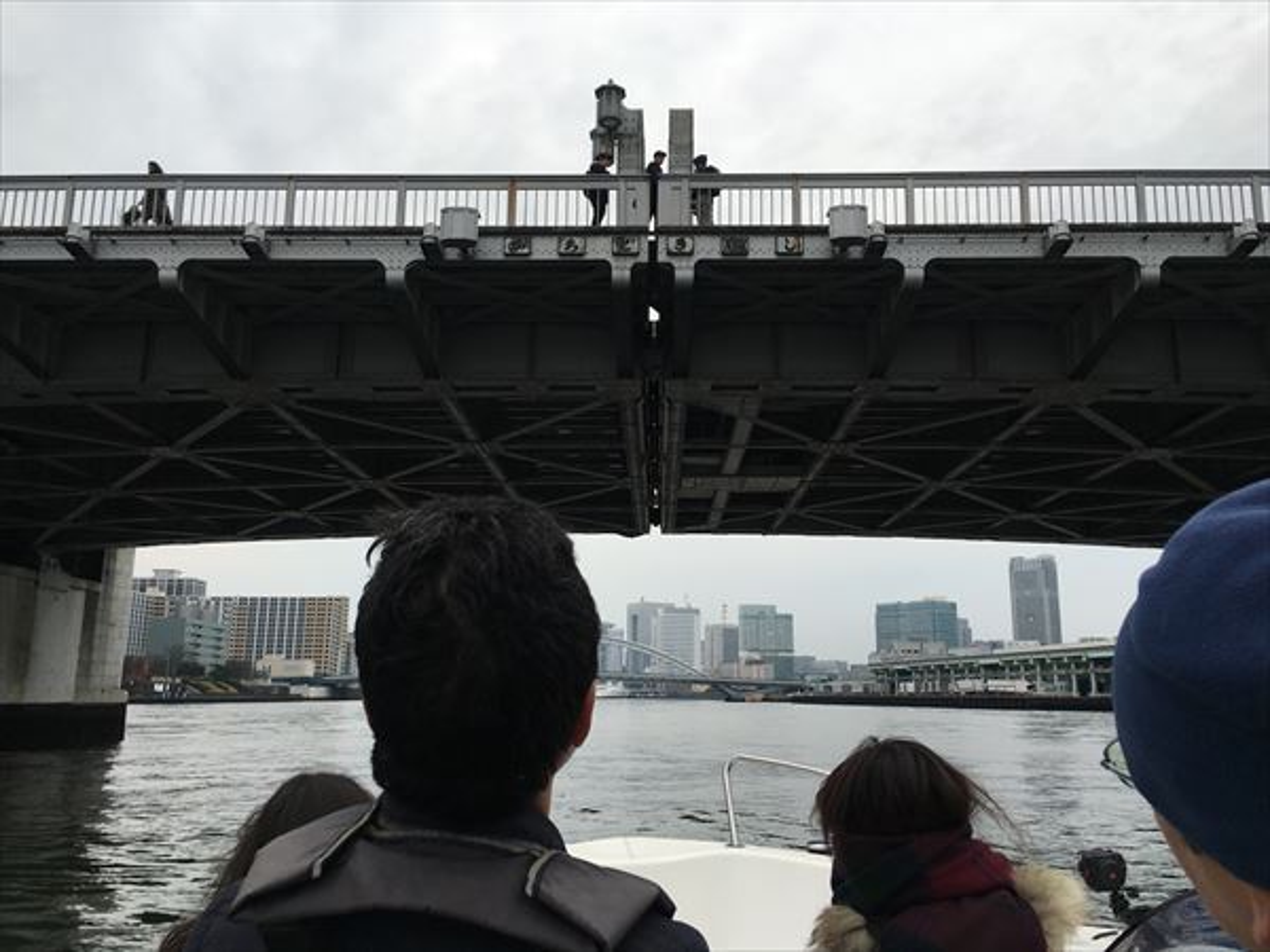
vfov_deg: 48.2
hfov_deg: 61.7
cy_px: 476
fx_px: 1064
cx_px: 635
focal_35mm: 29
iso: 25
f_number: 2.2
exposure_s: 1/345
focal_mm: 4.15
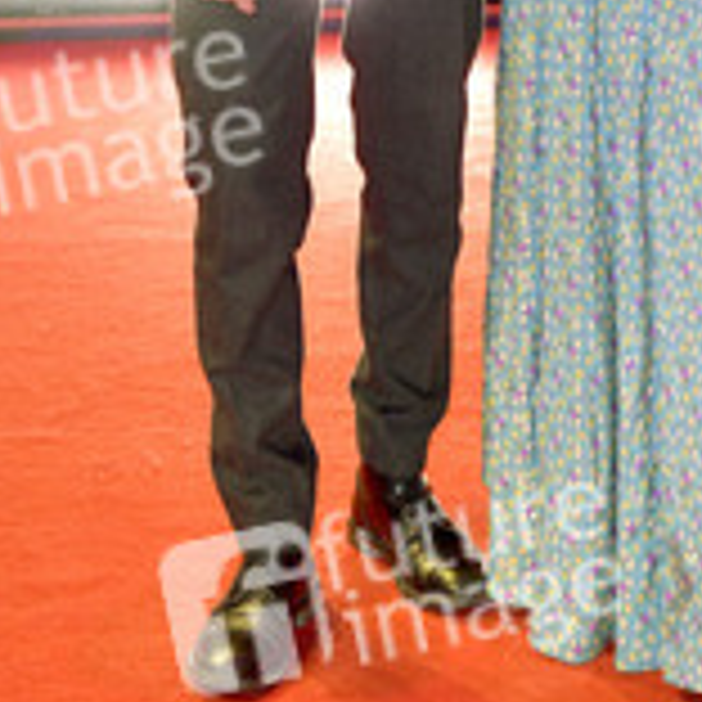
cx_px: 522
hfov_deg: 14.5
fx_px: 2753
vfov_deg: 14.2
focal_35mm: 120
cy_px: -86
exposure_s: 1/250
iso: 1600
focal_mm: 55
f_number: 5.6
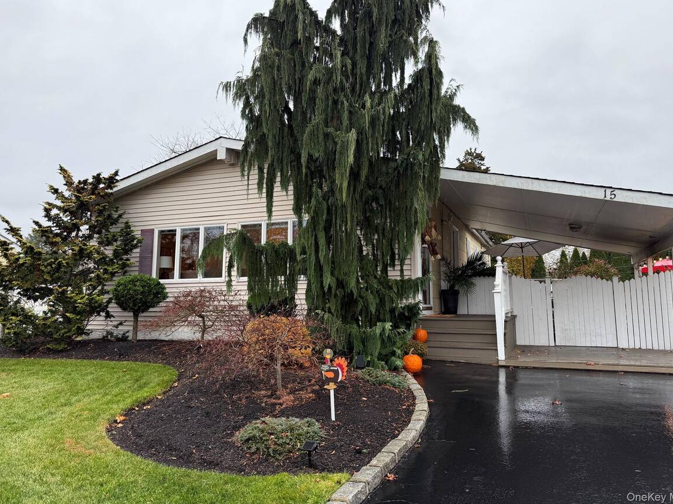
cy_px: 243
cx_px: 346
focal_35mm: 25
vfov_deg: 54.9
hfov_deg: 69.4
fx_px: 486
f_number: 1.78
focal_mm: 6.76
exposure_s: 1/144
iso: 80
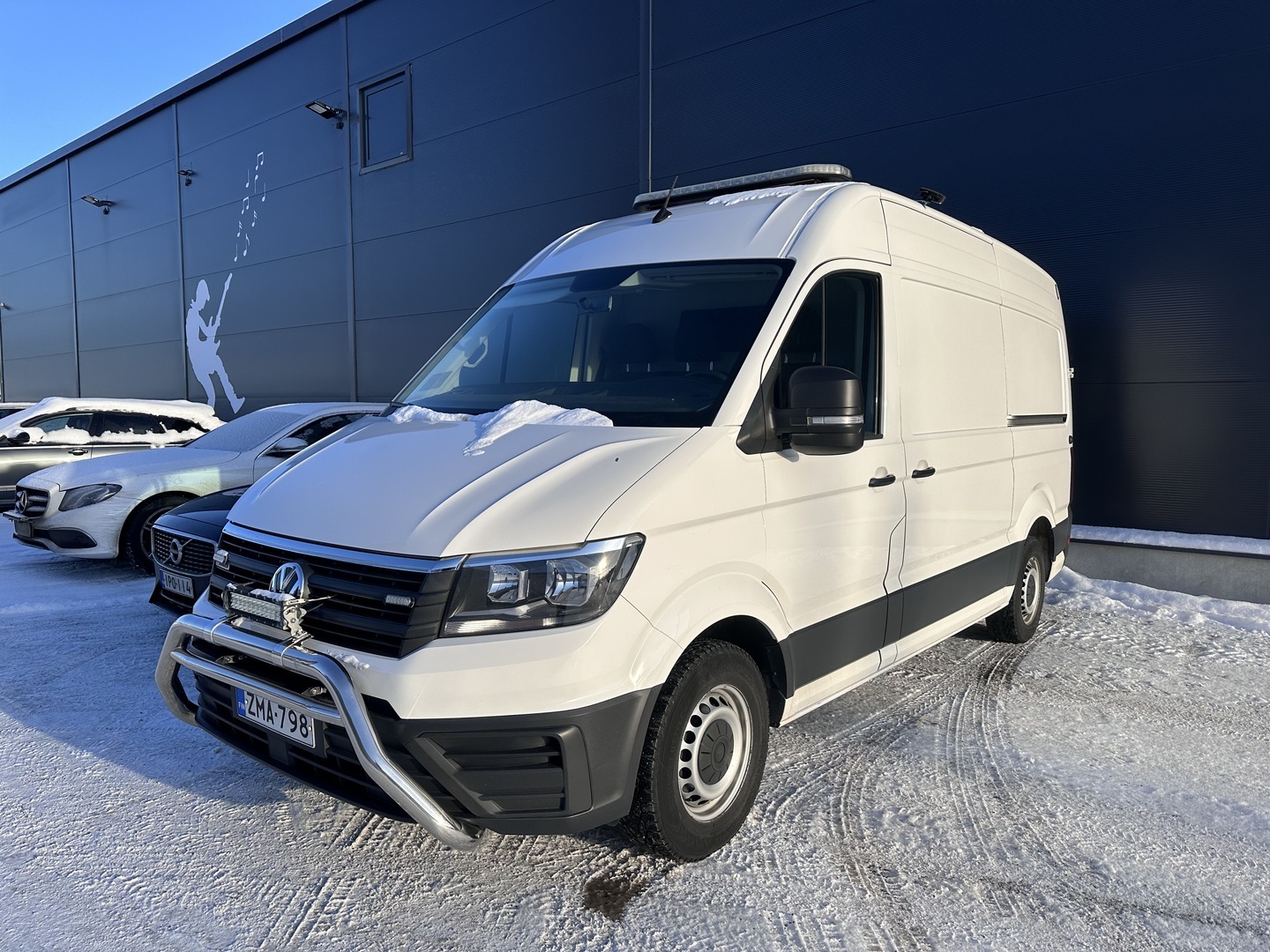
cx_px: 635
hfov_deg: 71.6
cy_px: 476
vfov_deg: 56.8
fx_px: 881
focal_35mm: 24
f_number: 1.78
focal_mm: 6.86
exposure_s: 1/3247
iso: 80
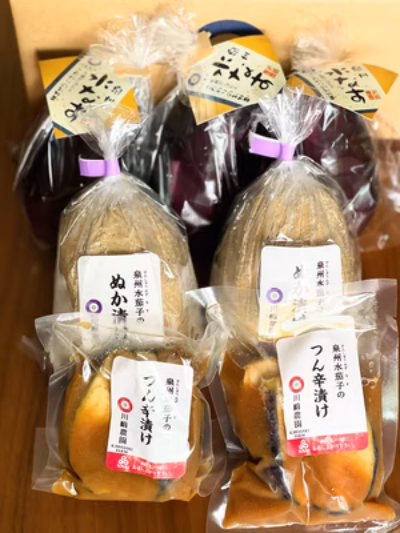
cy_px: 266
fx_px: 986
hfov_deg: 22.9
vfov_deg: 30.3
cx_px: 200
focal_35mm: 64
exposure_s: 1/108
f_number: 2.2
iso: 250
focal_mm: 7.5
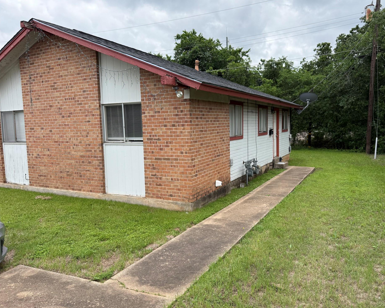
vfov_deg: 54.9
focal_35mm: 26
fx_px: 296
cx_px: 198
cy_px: 150
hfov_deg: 66.0
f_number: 1.78
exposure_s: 1/3279
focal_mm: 6.76
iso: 100
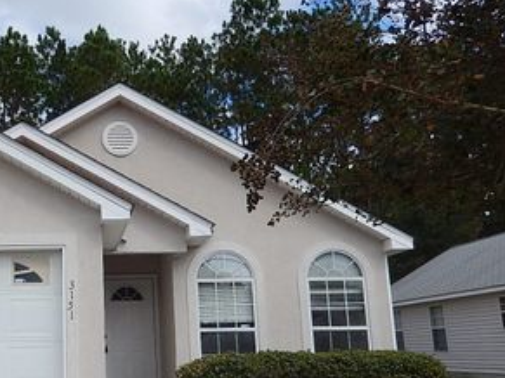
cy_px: 233
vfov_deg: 33.4
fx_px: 627
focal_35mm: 43
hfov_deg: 41.5
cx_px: 83
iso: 125
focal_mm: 4.5
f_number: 3.4
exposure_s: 1/1250
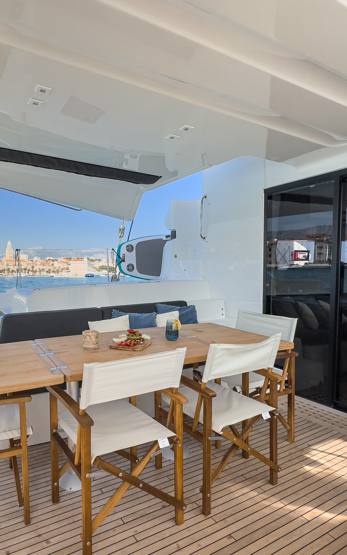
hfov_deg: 53.5
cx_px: 104
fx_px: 333
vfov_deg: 79.6
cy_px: 289
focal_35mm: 22
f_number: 2.2
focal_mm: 2.22
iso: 40
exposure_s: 1/1600
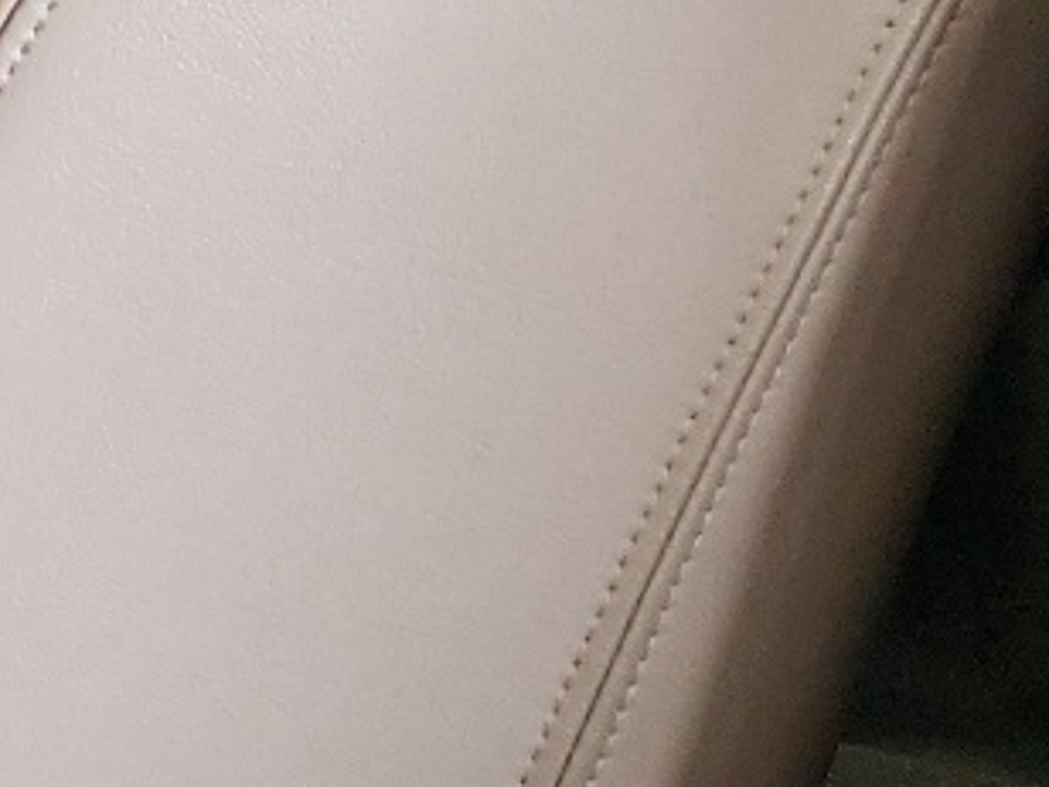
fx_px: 4091
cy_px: -286
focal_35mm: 135
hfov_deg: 12.7
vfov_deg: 10.7
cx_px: -1073
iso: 175
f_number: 1.5
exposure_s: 1/60.2
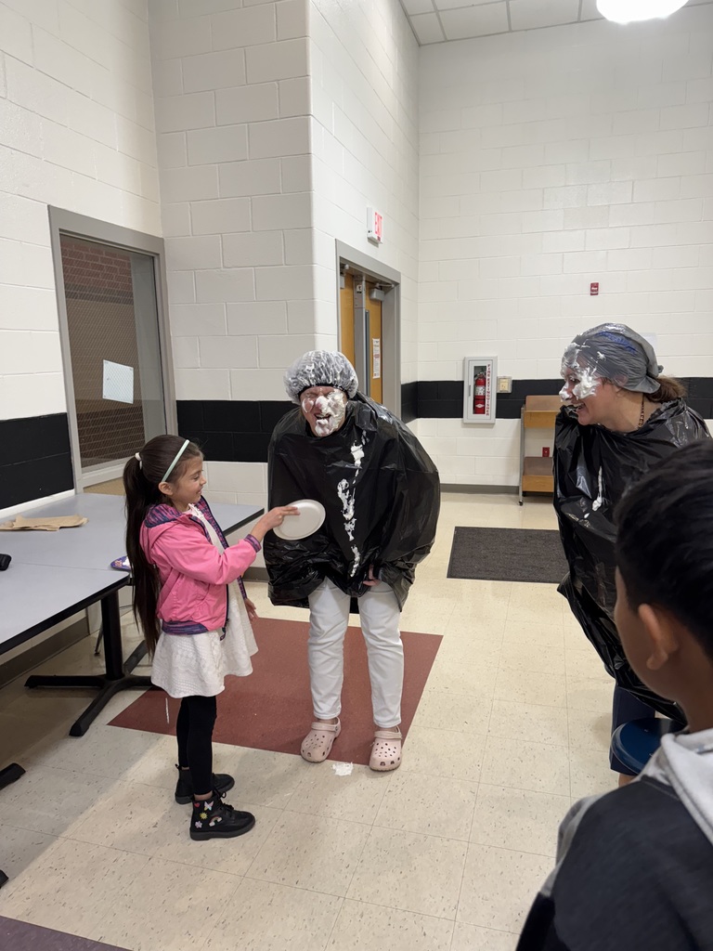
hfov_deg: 56.8
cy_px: 476
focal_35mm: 24
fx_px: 659
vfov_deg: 71.6
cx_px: 356
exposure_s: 1/120
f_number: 1.78
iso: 200
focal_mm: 6.76
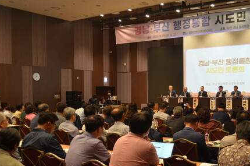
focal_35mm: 46
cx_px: 166
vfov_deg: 29.0
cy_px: 107
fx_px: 319
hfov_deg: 42.3
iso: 640
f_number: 3.8
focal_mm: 22
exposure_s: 1/25
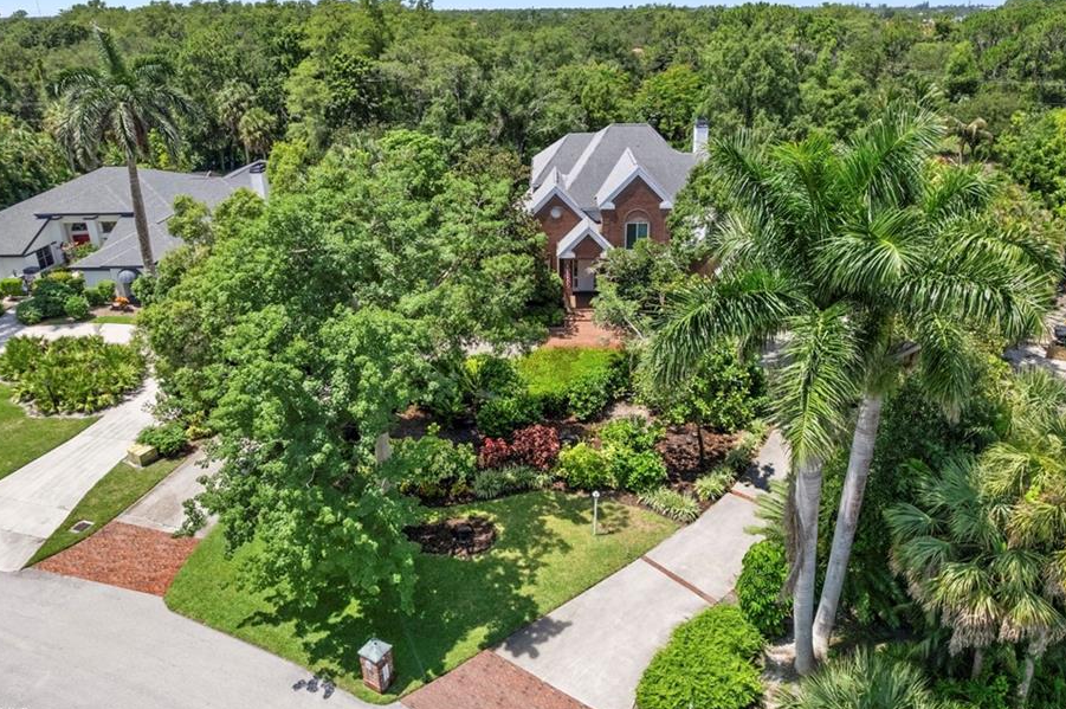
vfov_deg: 51.1
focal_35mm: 25
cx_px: 553
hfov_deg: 71.5
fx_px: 740
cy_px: 321
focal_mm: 8.38
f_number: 2.8
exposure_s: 1/400
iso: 100
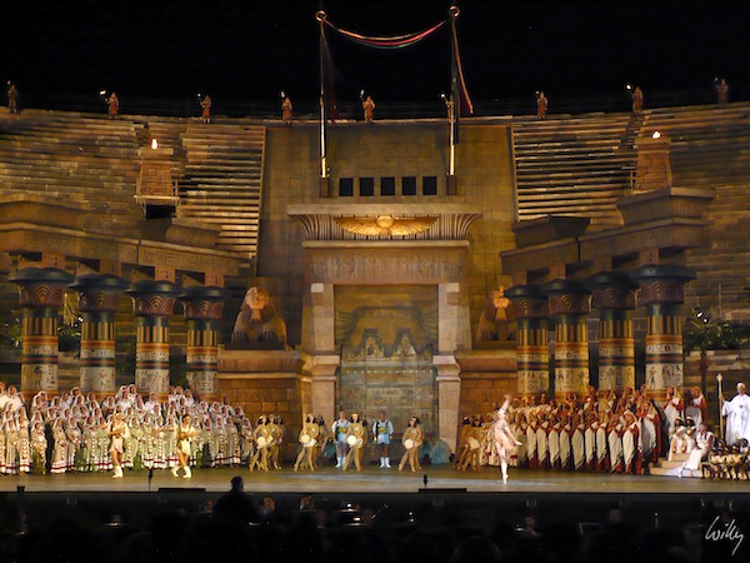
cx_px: 375
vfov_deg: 20.2
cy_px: 282
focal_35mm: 73
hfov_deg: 26.7
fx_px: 1582
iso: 200
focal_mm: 12
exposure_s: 1/8
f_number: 4.7
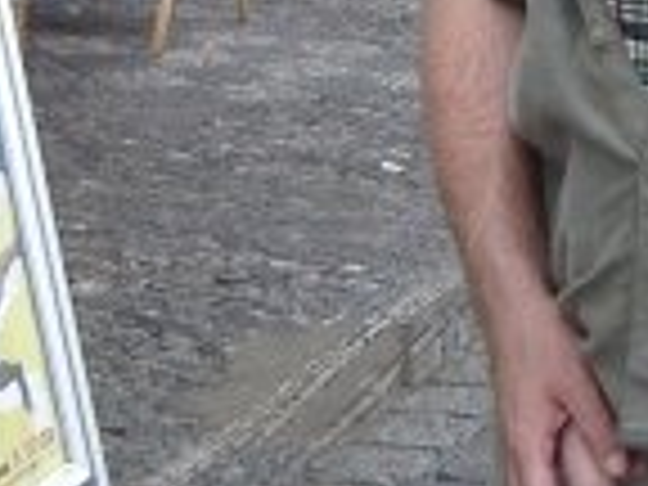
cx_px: 567
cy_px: -241
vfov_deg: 10.8
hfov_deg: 14.8
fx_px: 2471
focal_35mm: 132
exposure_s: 1/60
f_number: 2.6
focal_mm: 5.8
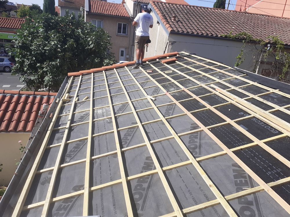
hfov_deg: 65.3
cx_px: 145
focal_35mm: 27
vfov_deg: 51.4
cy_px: 108
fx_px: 226
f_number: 1.9
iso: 40
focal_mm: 3.6
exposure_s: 1/1721
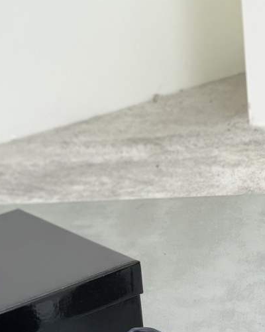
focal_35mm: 146
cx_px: 223
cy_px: 431
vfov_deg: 12.8
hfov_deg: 10.5
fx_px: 1433
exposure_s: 1/100
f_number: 2.4
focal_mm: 6
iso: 32
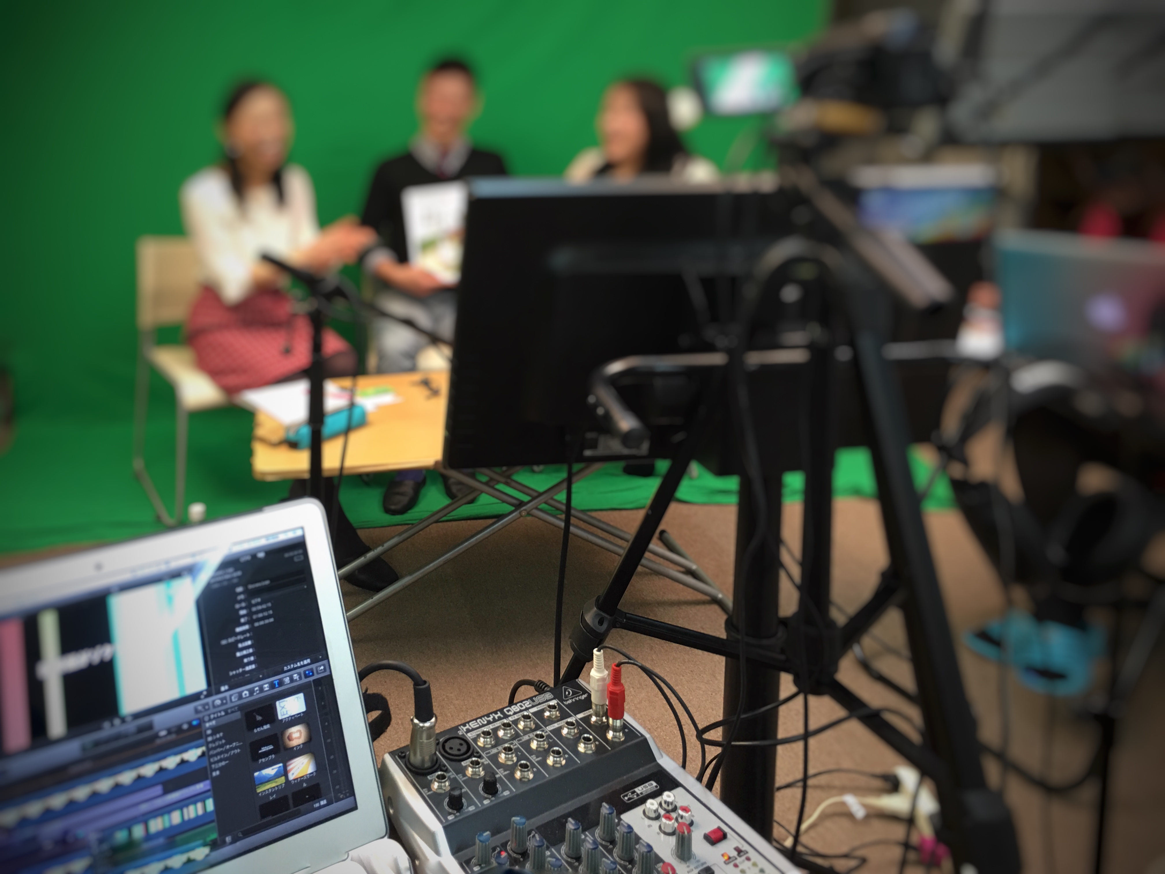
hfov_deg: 61.7
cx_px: 582
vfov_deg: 48.2
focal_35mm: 29
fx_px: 976
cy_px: 437
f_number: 2.2
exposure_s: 1/15
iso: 40
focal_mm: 4.15
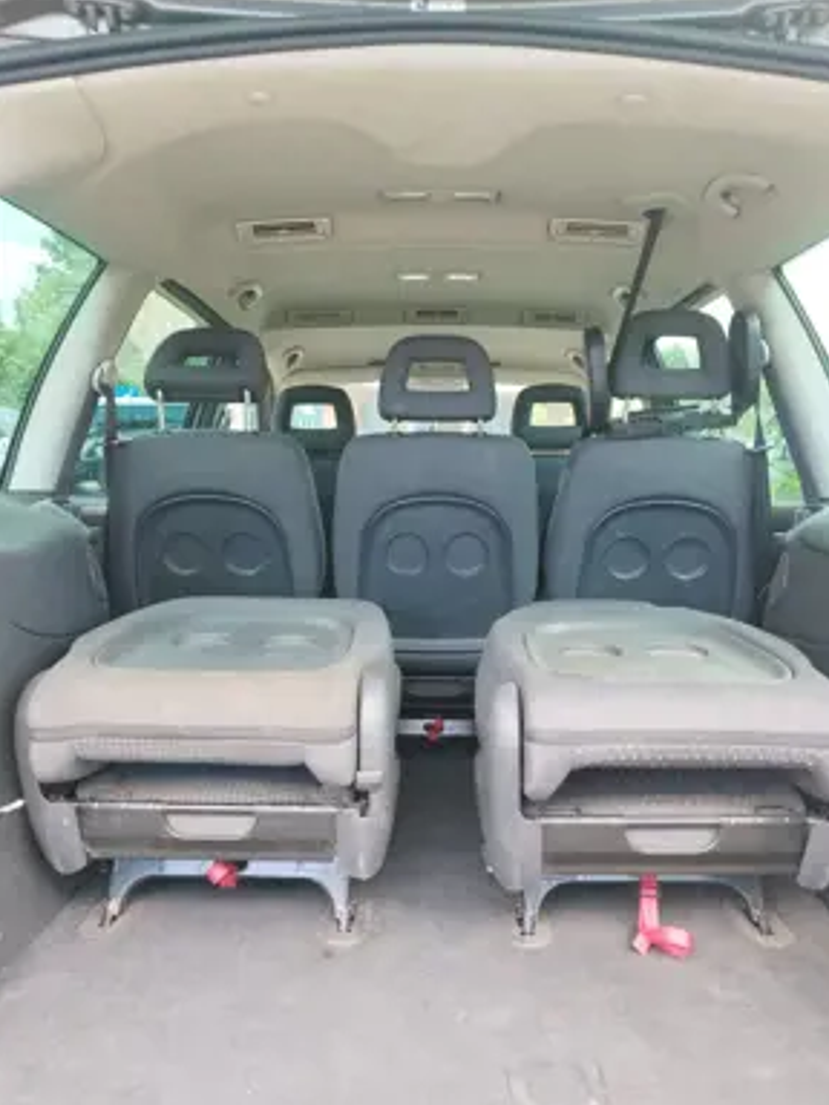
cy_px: 564
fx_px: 798
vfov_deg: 69.4
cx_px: 426
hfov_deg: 54.9
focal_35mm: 25
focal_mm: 5.89
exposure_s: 1/50
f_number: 1.89
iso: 100
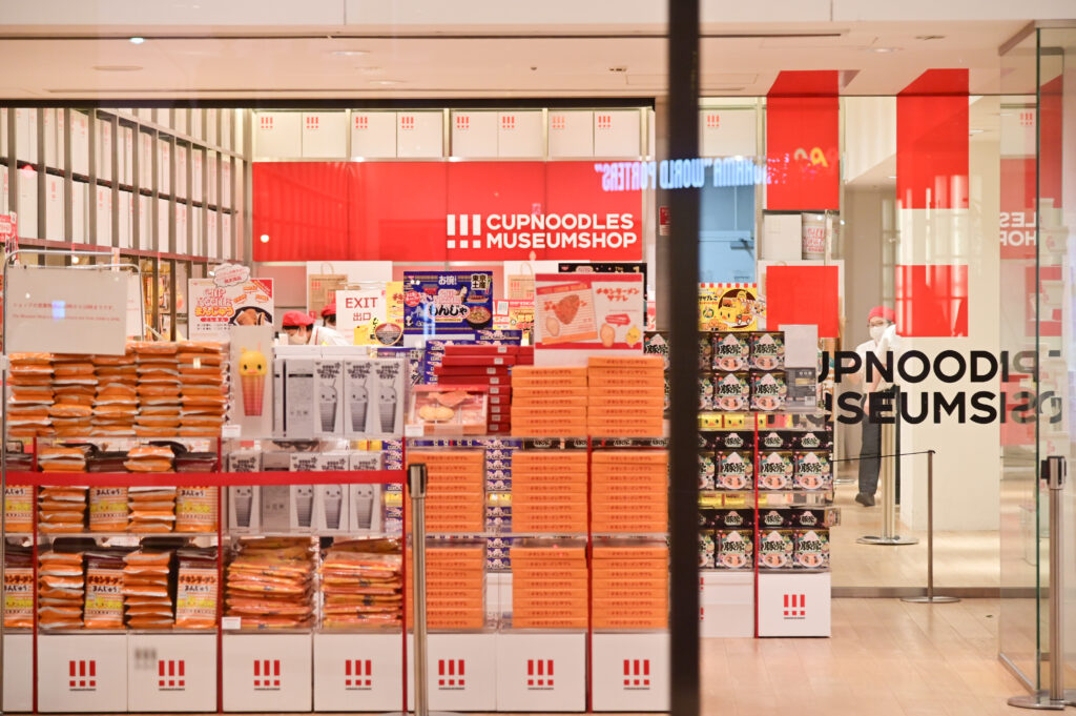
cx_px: 538
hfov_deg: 20.4
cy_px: 358
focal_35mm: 100
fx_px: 2986
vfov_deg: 13.7
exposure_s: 1/100
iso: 720
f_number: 4
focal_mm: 100
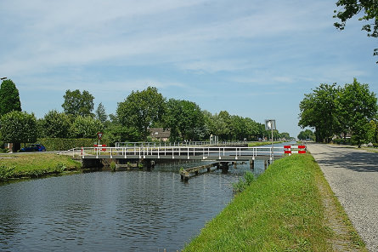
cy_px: 126
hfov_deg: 57.3
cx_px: 189
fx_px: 346
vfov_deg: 39.9
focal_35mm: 33
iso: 100
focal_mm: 22
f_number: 14
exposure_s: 1/60
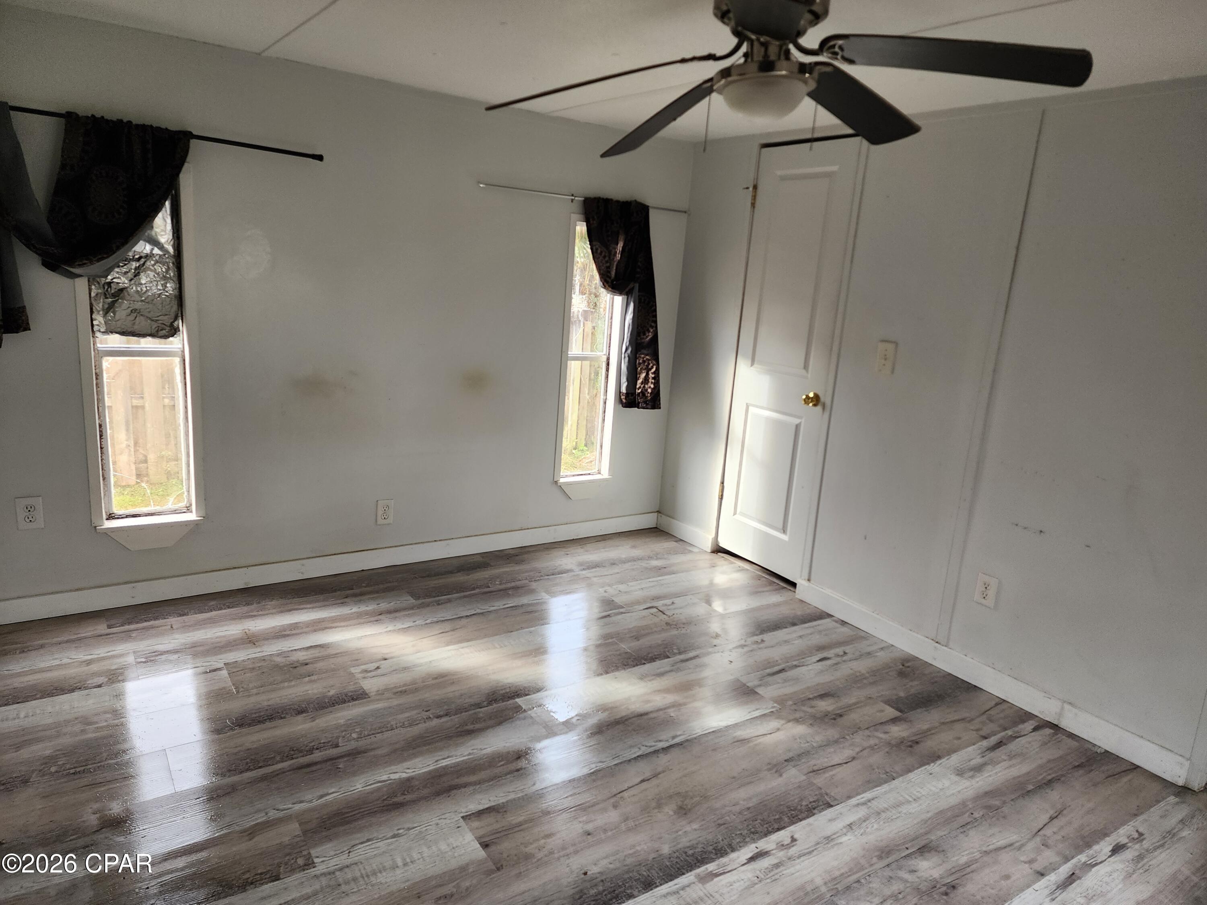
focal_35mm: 23
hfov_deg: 73.9
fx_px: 802
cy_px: 452
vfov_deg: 58.9
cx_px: 604
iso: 125
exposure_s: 1/180
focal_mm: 6.4
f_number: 1.8
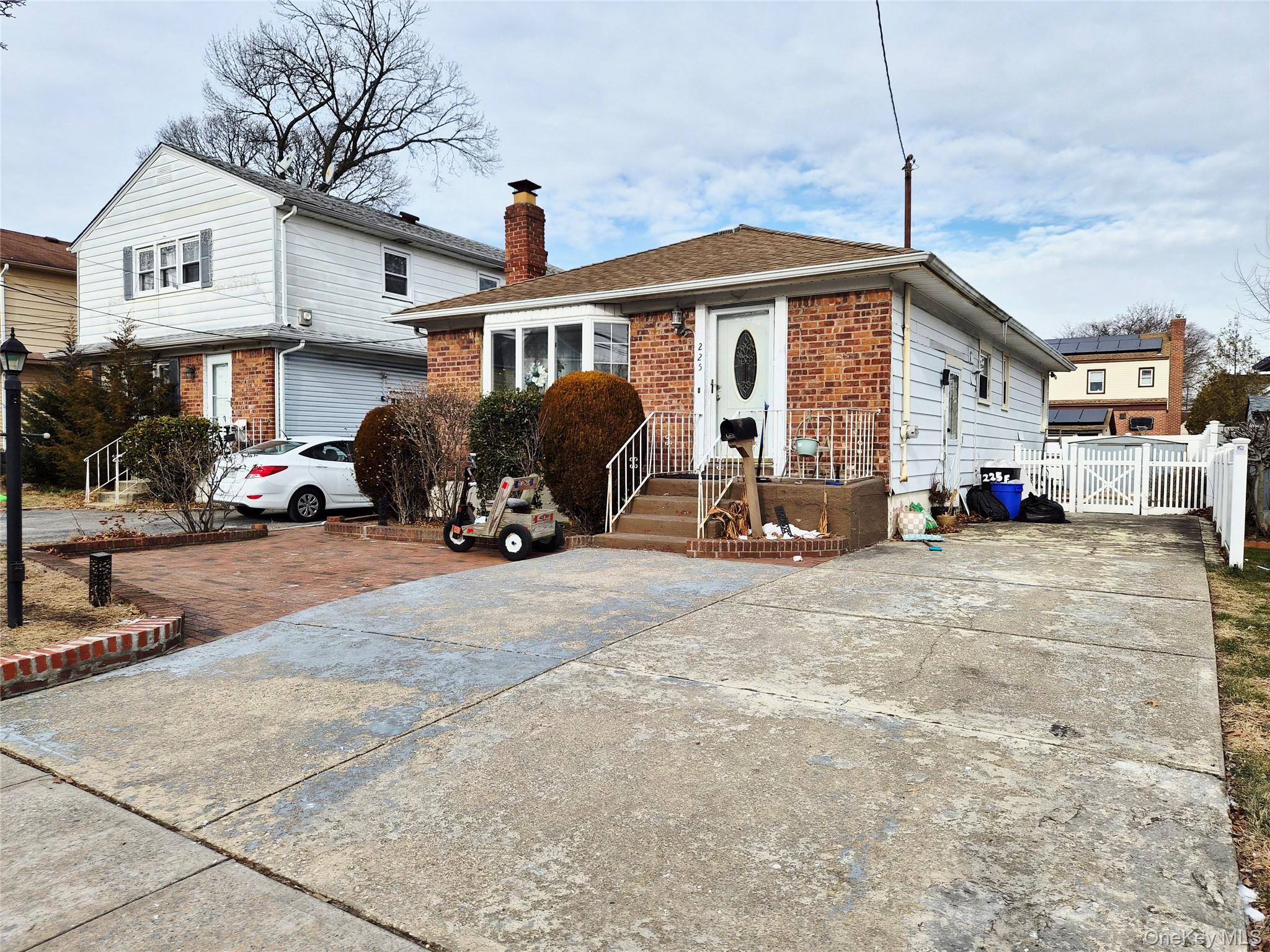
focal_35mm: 23
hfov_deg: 73.9
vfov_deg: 58.9
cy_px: 476
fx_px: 844
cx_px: 635
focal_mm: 5.4
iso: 80
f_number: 1.8
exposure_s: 1/5000
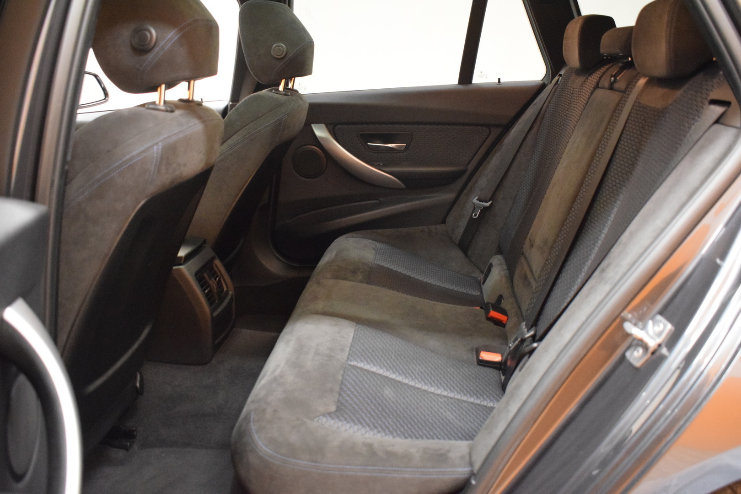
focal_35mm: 33
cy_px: 247
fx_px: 679
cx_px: 370
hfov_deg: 57.2
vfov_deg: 40.0
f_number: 3.8
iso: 6400
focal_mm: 22
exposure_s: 1/40
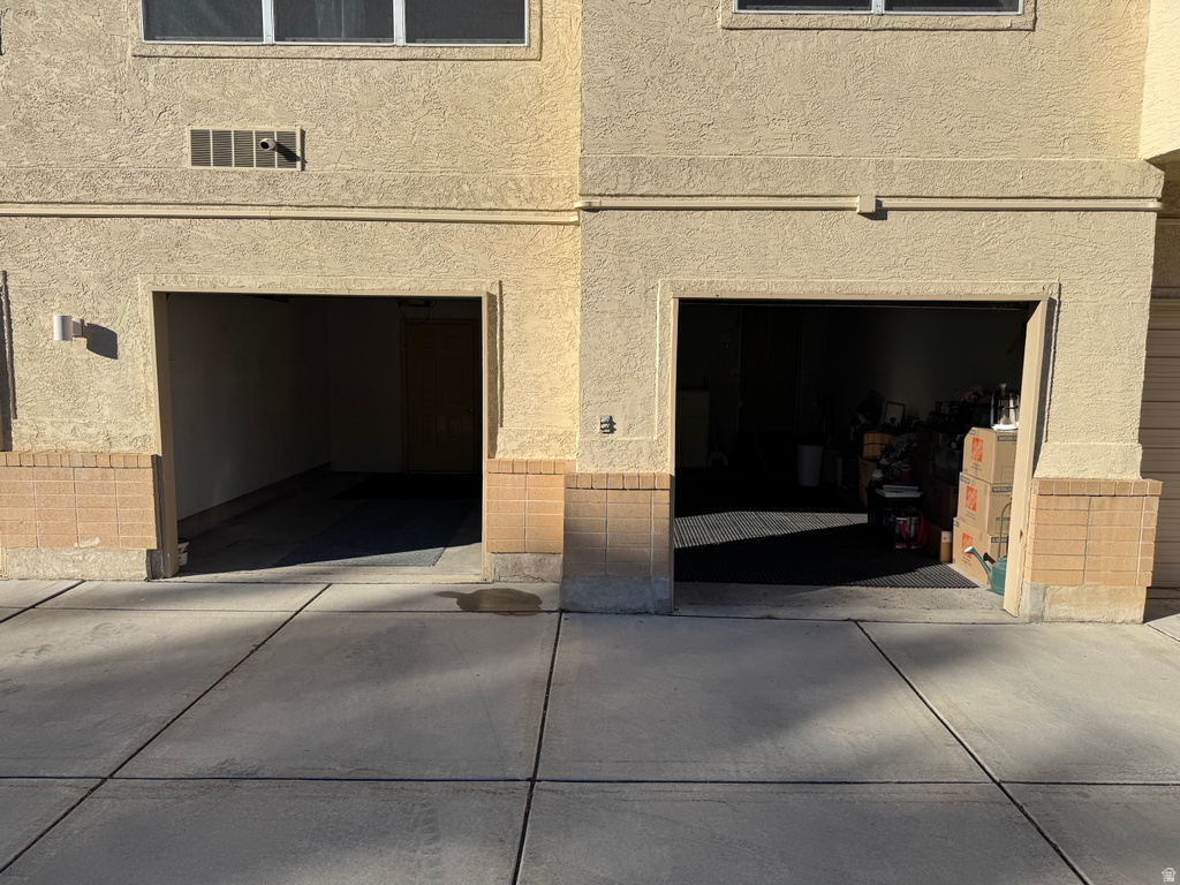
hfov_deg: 71.6
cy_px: 442
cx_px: 590
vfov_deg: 56.8
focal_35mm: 24
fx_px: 818
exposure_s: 1/5814
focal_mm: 6.76
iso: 80
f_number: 1.78
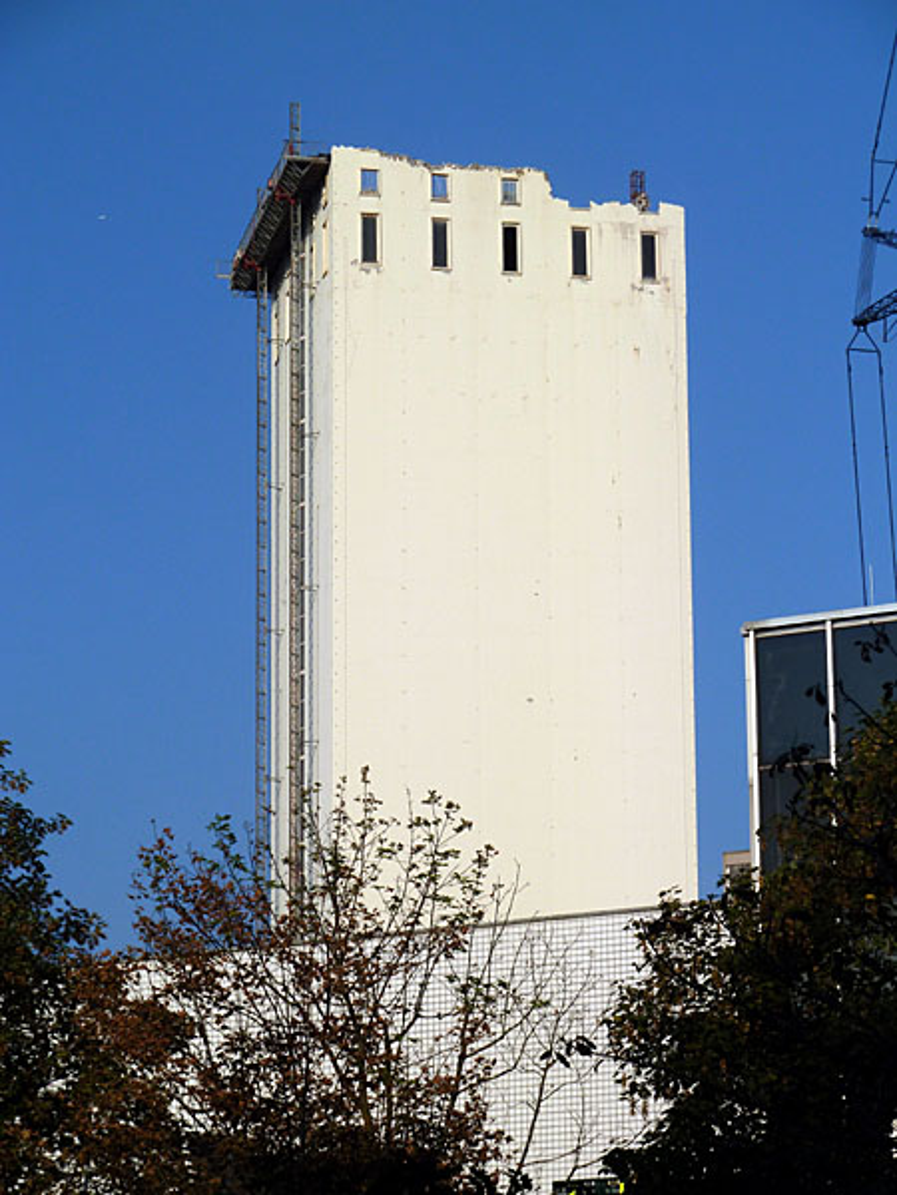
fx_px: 4112
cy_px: 598
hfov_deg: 12.5
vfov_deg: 16.6
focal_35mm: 119
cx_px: 448
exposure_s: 1/800
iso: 80
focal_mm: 19.5
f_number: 5.6
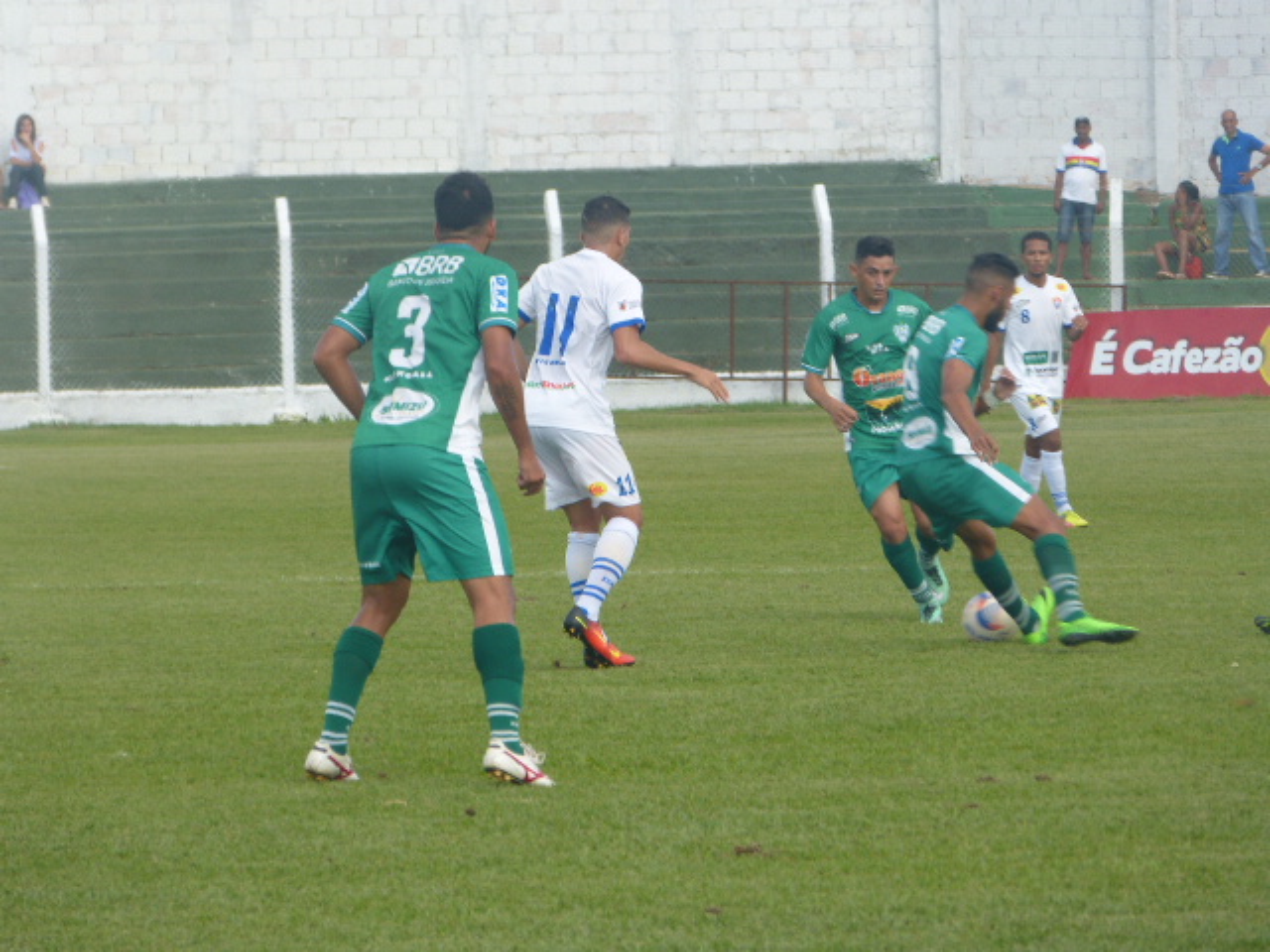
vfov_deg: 4.7
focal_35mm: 318
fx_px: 11667
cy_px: 476
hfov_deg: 6.2
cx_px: 635
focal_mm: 57.2
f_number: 4.1
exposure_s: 1/400
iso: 100
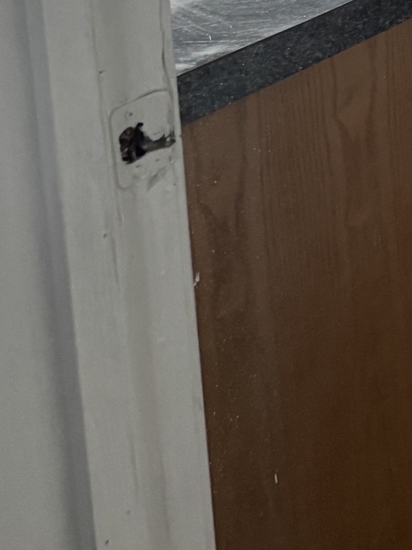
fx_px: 1286
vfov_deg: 20.1
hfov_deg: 16.1
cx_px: 674
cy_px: -324
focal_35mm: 81
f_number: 1.78
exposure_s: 1/60
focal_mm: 6.76
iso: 400
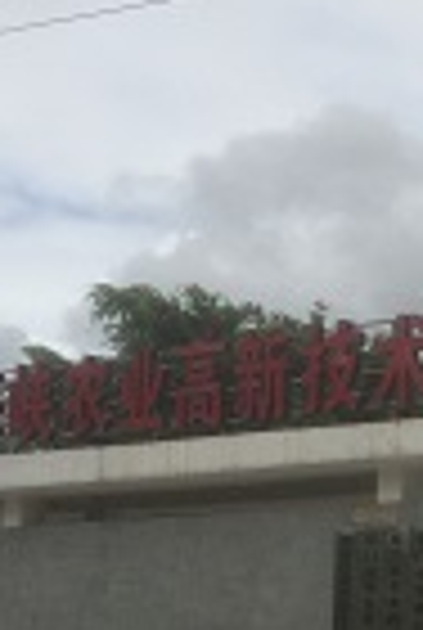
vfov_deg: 22.8
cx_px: 752
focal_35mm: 86
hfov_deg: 14.2
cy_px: 598
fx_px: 1508
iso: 32
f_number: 2.2
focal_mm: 4.15
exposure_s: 1/2564
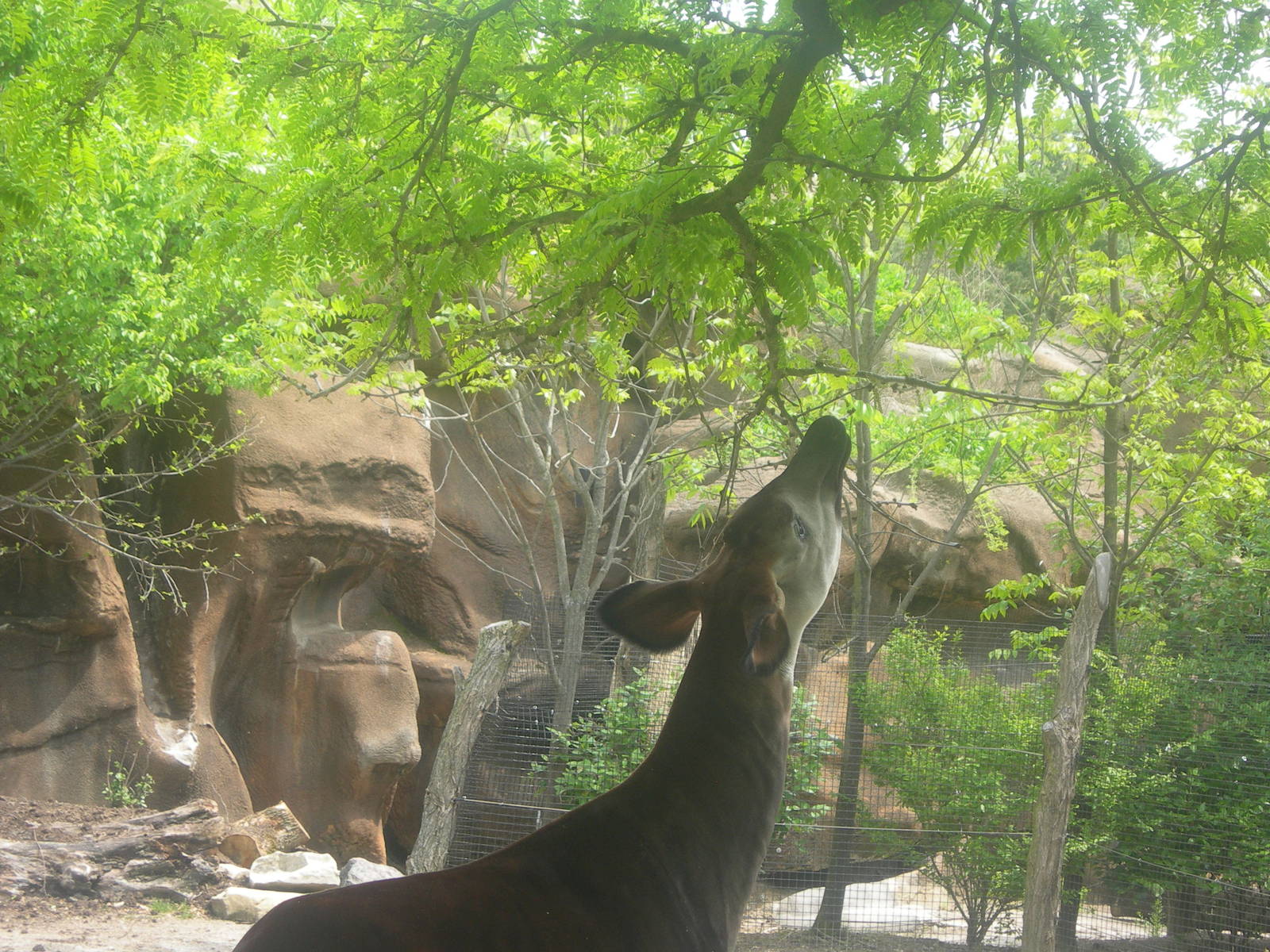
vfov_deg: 14.4
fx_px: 3779
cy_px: 476
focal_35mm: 103
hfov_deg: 19.1
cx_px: 635
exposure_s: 1/63.7
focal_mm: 21.3
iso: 50
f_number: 4.6
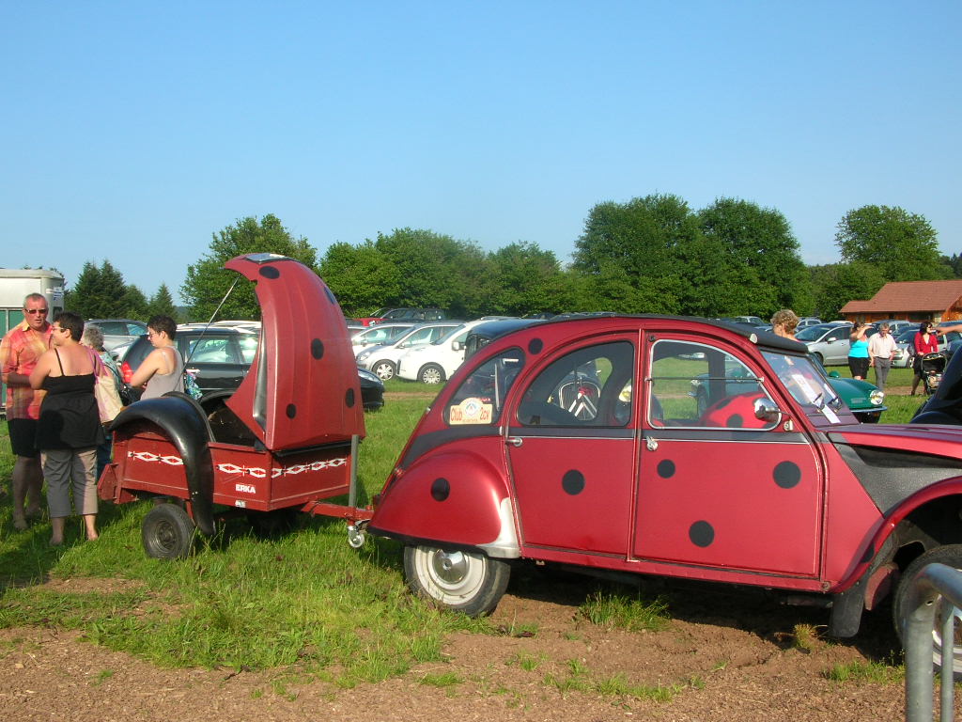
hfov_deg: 52.6
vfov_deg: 40.7
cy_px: 361
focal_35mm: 35
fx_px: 973
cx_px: 481
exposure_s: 1/201
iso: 50
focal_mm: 5.8
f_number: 5.6
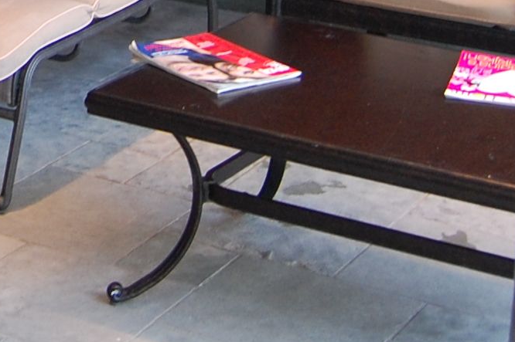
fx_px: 1744
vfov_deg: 10.5
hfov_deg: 16.2
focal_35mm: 122
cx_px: -97
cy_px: -279
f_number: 3.5
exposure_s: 1/40
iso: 400
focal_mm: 18
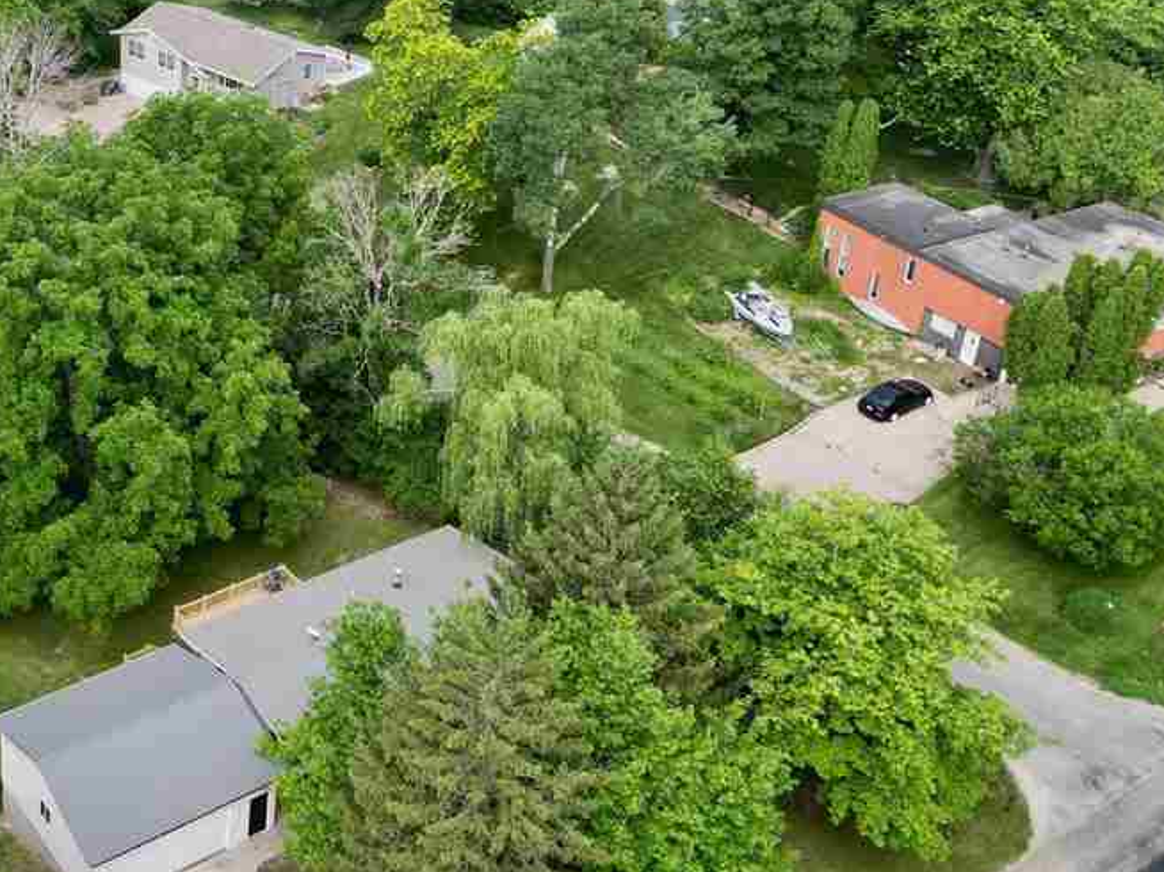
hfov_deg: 38.2
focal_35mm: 47
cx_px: 155
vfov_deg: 30.0
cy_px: 149
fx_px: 1580
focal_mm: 6.72
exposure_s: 1/2000
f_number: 1.7
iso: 200
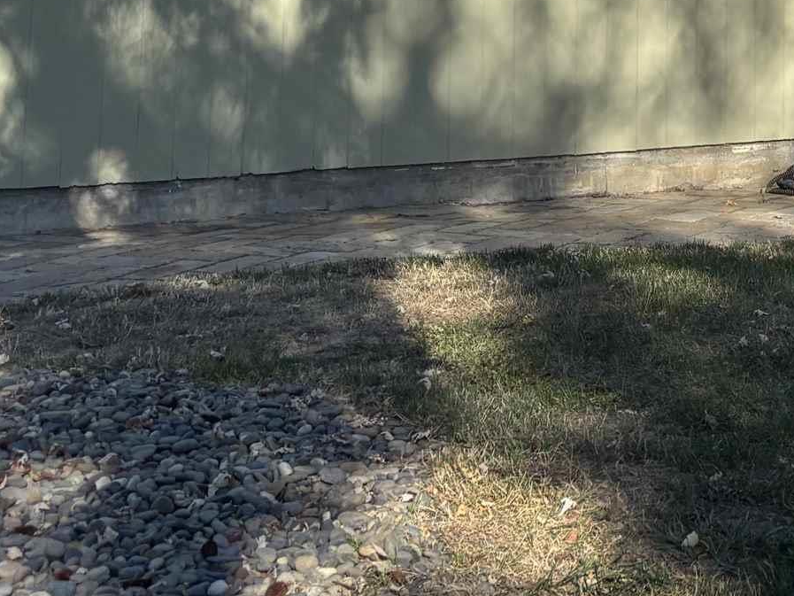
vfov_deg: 14.9
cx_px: 933
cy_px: -396
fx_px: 2042
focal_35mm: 89
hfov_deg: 20.7
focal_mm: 5.96
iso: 50
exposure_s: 1/1399
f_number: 1.6
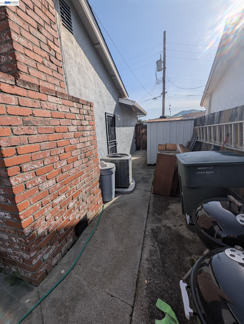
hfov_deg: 90.0
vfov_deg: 106.1
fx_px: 122
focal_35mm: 13
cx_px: 122
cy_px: 162
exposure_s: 1/3509
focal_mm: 1.95
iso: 46
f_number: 2.2
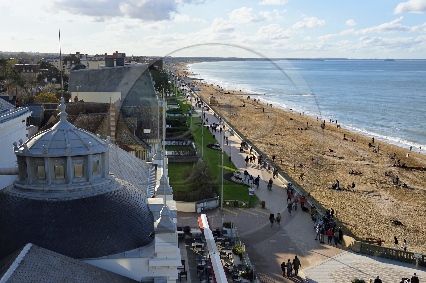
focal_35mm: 48
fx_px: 568
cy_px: 142
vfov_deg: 28.0
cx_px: 213
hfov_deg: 41.1
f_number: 13
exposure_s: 1/250
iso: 200
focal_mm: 48
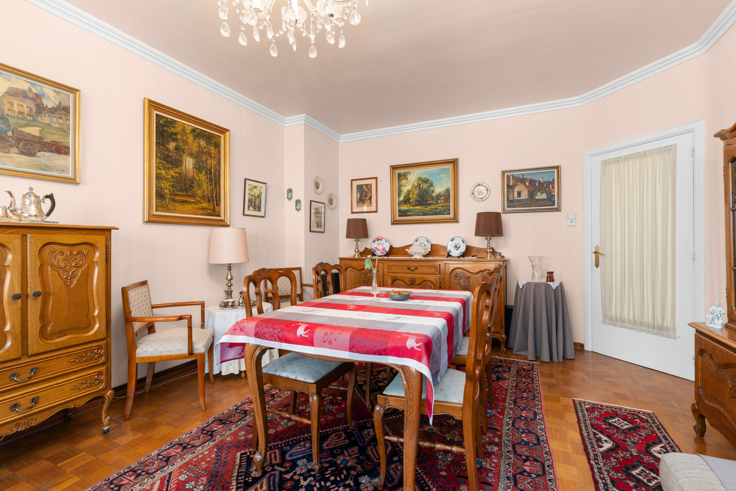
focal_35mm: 16
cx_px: 368
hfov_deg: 96.7
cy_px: 246
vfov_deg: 73.7
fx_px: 327
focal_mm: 16
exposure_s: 1.3
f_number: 11
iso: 250
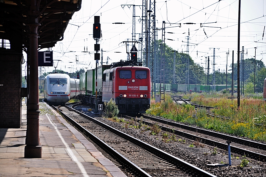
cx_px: 133
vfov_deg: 7.3
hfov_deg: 11.0
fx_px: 1383
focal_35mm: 188
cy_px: 88
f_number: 5.6
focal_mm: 125
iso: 400
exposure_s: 1/1250
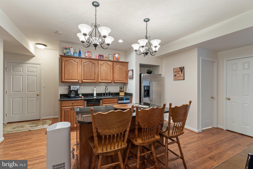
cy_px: 84
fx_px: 114
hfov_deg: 96.0
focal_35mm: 16
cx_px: 126
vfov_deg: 73.1
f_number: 8
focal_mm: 16.2
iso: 640
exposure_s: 1/1.67
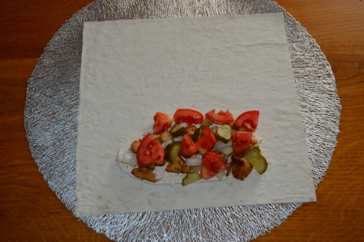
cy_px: 121
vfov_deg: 31.8
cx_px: 182
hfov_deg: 46.4
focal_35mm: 42
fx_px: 424
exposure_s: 1/60
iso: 560
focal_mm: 28
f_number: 4.5
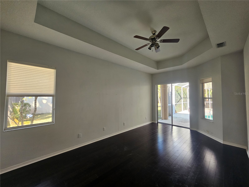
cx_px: 124
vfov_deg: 89.9
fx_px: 94
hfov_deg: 106.2
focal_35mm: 13
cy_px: 94
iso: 100
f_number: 2.2
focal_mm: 2.2
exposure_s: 1/77.4
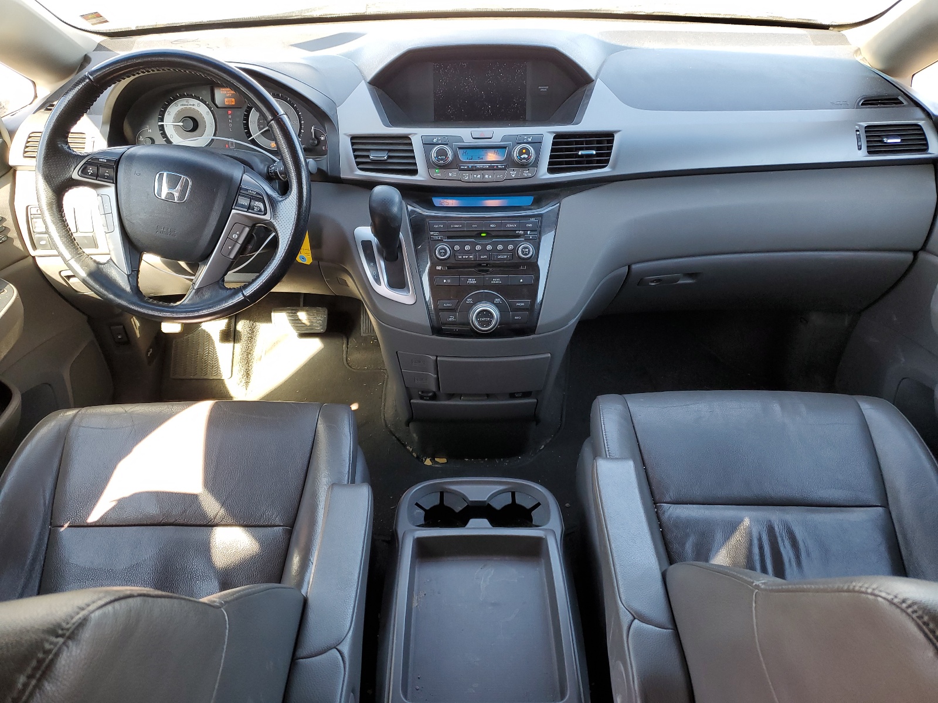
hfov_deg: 67.3
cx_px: 469
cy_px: 352
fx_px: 705
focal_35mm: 26
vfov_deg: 53.1
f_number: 1.5
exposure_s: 1/120
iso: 60
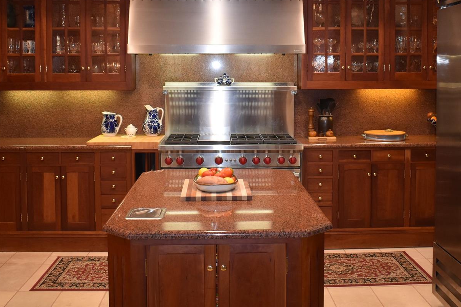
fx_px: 589
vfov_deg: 28.9
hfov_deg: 42.7
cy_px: 91
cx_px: 240
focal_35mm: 46
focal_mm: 18
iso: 900
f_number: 3.5
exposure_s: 1/60
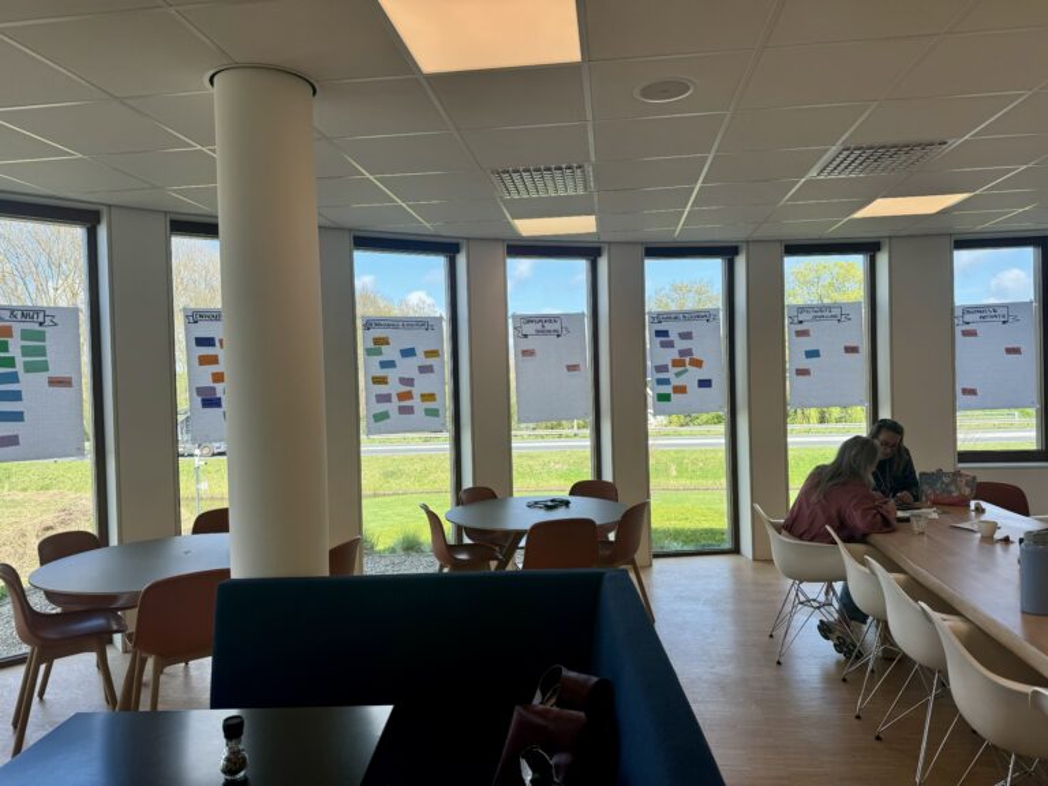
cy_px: 393
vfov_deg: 56.8
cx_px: 524
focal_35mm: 24
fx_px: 727
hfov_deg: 71.6
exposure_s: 1/425
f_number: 1.78
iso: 80
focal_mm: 6.76
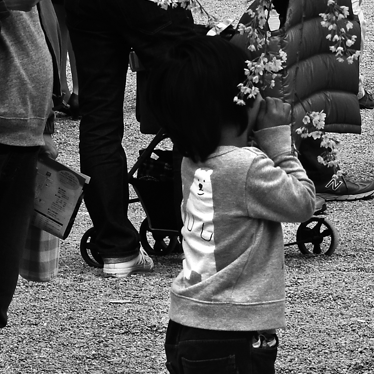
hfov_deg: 4.9
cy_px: 23
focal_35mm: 355
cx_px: 289
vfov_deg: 4.9
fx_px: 4341
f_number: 14
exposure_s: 1/250
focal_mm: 55
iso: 400
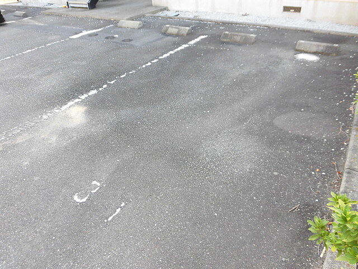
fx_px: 248
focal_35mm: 24
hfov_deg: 71.6
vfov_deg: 56.8
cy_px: 134
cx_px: 179
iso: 125
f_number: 3.1
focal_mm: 4.3
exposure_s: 1/80
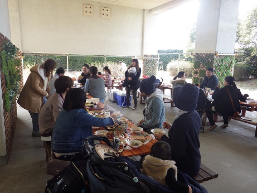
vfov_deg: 54.9
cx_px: 128
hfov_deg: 69.4
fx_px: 186
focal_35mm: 25
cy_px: 96
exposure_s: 1/125
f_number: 2.8
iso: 125
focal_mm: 4.5
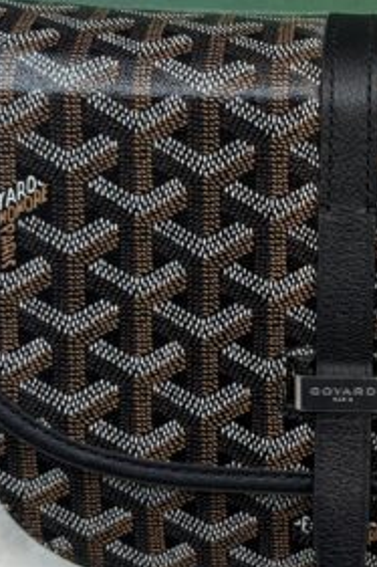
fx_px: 1211
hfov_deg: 17.4
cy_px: 188
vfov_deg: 26.2
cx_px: 357
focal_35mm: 77
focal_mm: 5.96
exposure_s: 1/50
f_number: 1.6
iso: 100
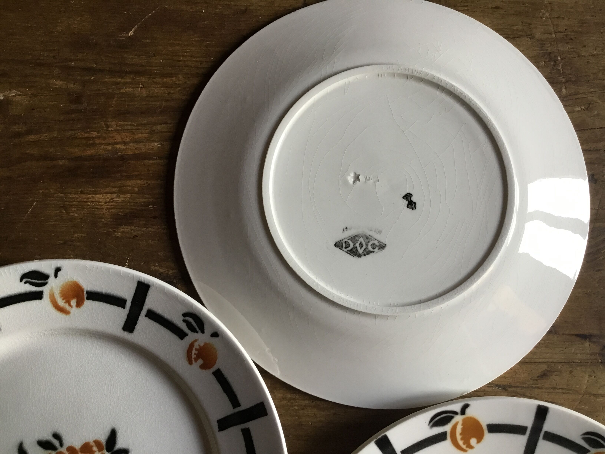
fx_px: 542
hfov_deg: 58.4
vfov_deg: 45.4
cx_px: 302
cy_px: 227
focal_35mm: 31
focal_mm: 3.3
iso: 40
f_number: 2.4
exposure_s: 1/33
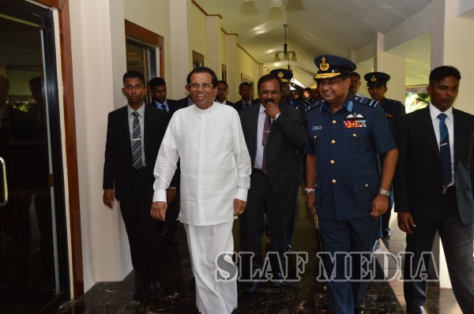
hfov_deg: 51.4
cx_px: 237
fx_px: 493
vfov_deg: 35.4
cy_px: 157
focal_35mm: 38
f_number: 5
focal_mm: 25
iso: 400
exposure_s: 1/100
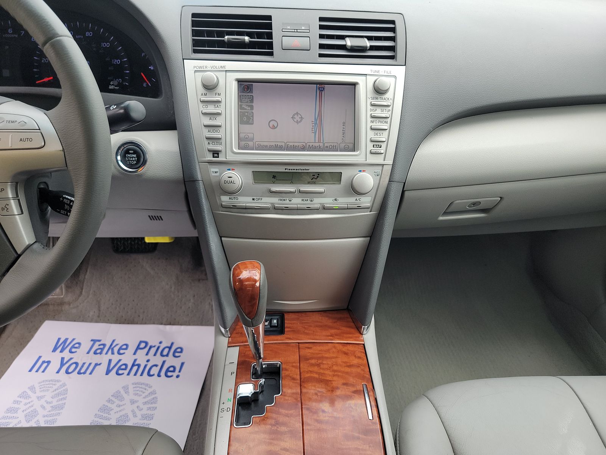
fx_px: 420
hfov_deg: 71.6
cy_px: 228
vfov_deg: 56.8
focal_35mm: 24
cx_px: 303
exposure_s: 1/119
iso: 61
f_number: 1.8
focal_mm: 6.7
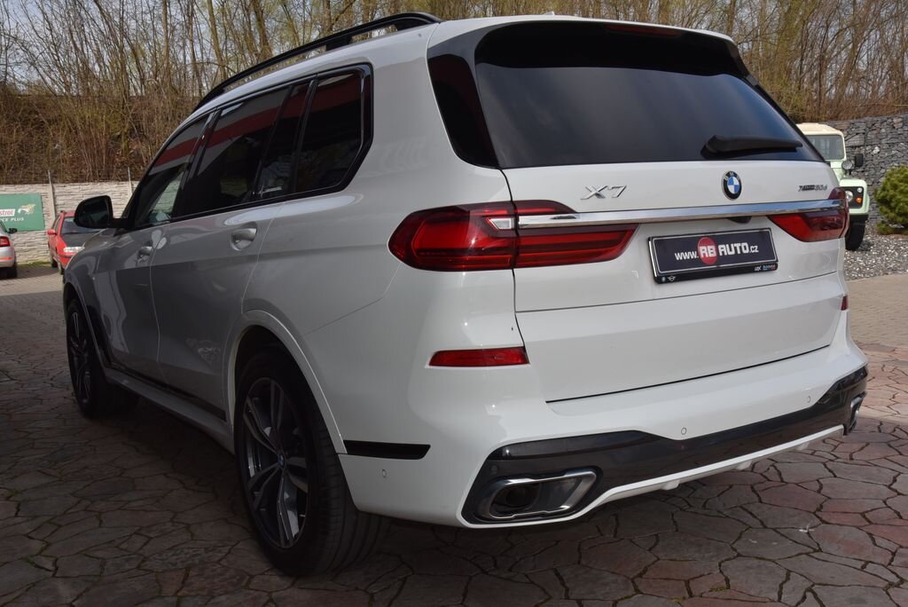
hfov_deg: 54.4
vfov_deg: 37.9
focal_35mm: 35
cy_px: 304
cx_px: 454
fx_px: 883
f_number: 20
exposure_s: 1/200
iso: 500
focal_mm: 35
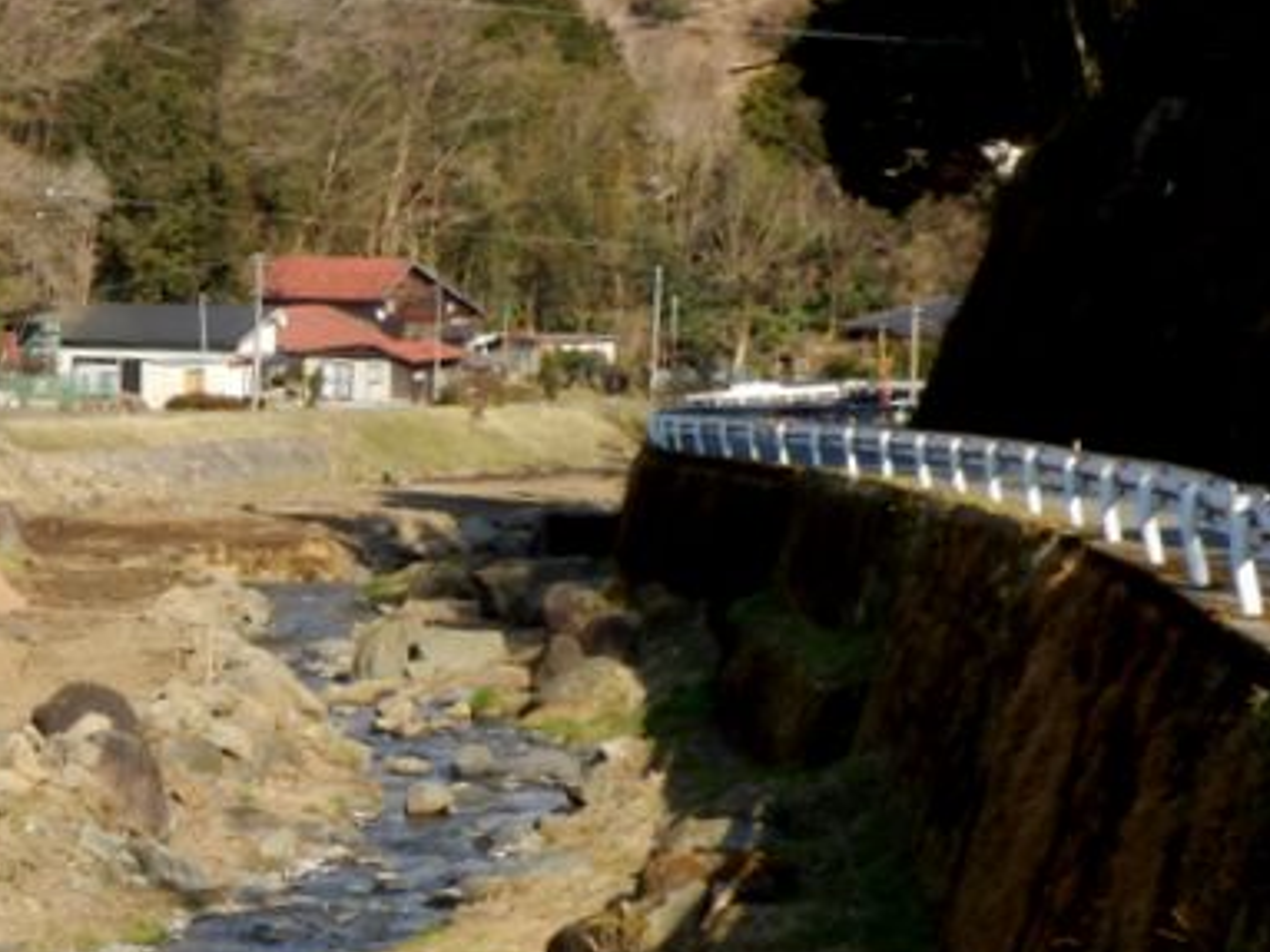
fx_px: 4365
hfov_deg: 16.2
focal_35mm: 119
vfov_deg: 12.4
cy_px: 663
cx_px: -43
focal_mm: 10
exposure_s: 1/320
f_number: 4.5
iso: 80
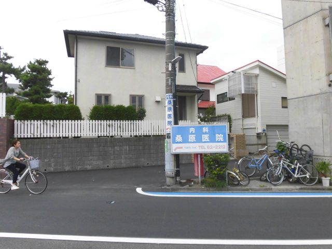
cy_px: 124
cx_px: 166
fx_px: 230
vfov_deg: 56.8
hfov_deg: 71.6
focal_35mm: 24
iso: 100
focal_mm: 4.3
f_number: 3.1
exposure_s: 1/800
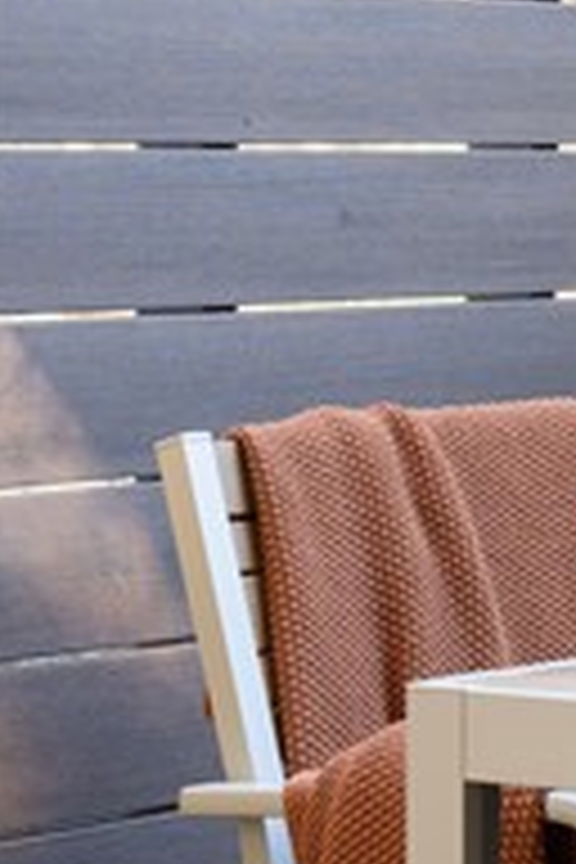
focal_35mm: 170
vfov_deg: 12.0
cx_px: 1616
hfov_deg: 7.3
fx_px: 4080
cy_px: 135
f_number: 7.1
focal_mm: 30
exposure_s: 1/100
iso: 100
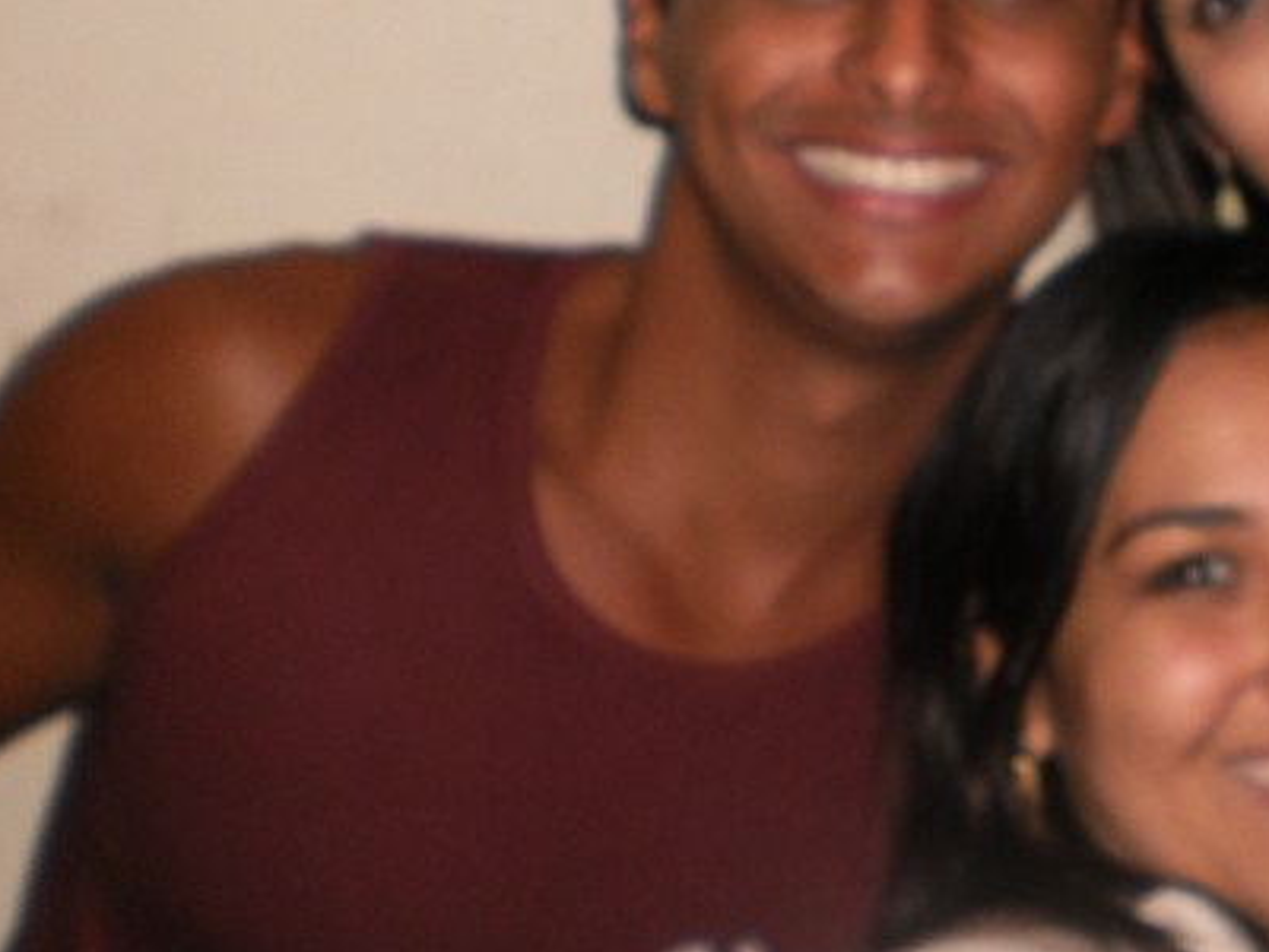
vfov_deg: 20.4
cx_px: 1136
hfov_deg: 26.2
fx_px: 2639
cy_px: 336
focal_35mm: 72
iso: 125
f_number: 3.1
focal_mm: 6.3
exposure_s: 1/30
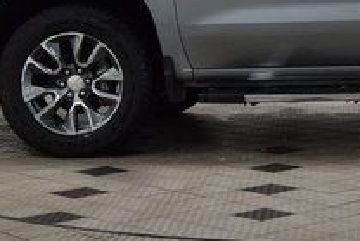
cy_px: -11
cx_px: 455
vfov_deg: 10.2
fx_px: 1336
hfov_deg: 14.7
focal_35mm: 134
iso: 1600
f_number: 8
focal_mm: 29
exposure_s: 1/60
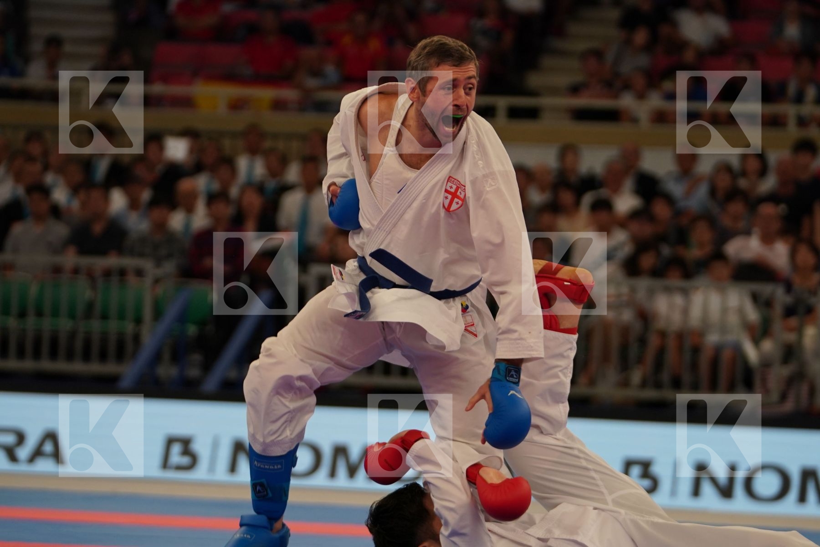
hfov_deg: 10.5
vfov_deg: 7.0
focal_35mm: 195
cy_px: 274
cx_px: 410
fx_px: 4441
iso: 1000
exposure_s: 1/1000
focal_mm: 130
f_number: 2.8
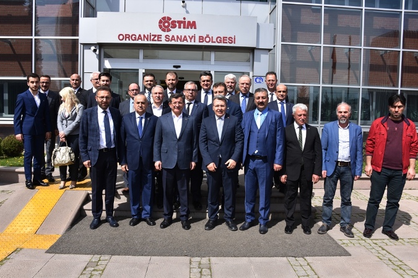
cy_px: 139
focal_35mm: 28
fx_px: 325
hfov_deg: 65.5
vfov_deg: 46.4
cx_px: 209
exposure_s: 1/320
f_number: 9
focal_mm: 28
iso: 200
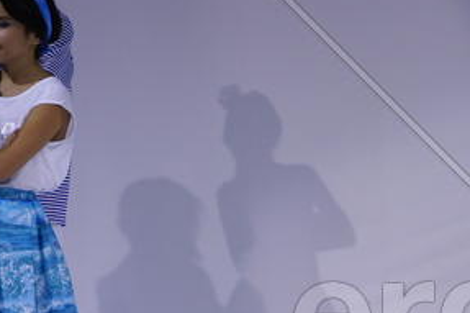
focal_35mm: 319
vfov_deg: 4.3
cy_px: 323
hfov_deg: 6.4
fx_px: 4162
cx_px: 609
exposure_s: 1/200
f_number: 7.1
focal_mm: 70
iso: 400
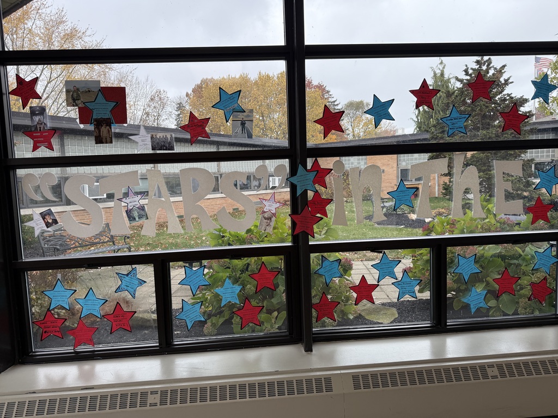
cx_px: 279
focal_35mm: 24
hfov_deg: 71.6
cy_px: 209
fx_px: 387
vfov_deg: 56.8
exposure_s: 1/361
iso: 100
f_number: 1.78
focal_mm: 6.76
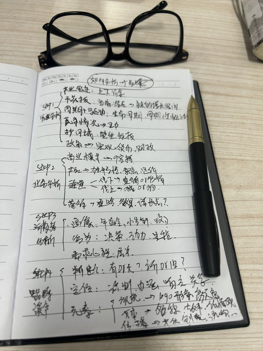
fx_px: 263
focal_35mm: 26
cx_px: 132
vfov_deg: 67.3
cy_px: 176
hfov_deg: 53.1
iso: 64
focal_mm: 5.7
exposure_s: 1/100
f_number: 1.5
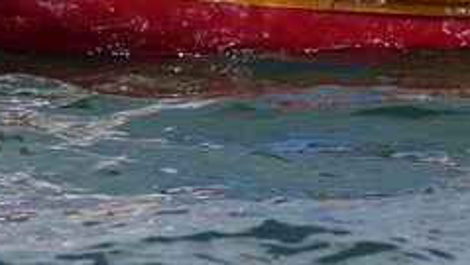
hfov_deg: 2.7
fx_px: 9830
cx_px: 287
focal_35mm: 788
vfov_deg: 1.5
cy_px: -231
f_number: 5
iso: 250
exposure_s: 1/2000
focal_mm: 150
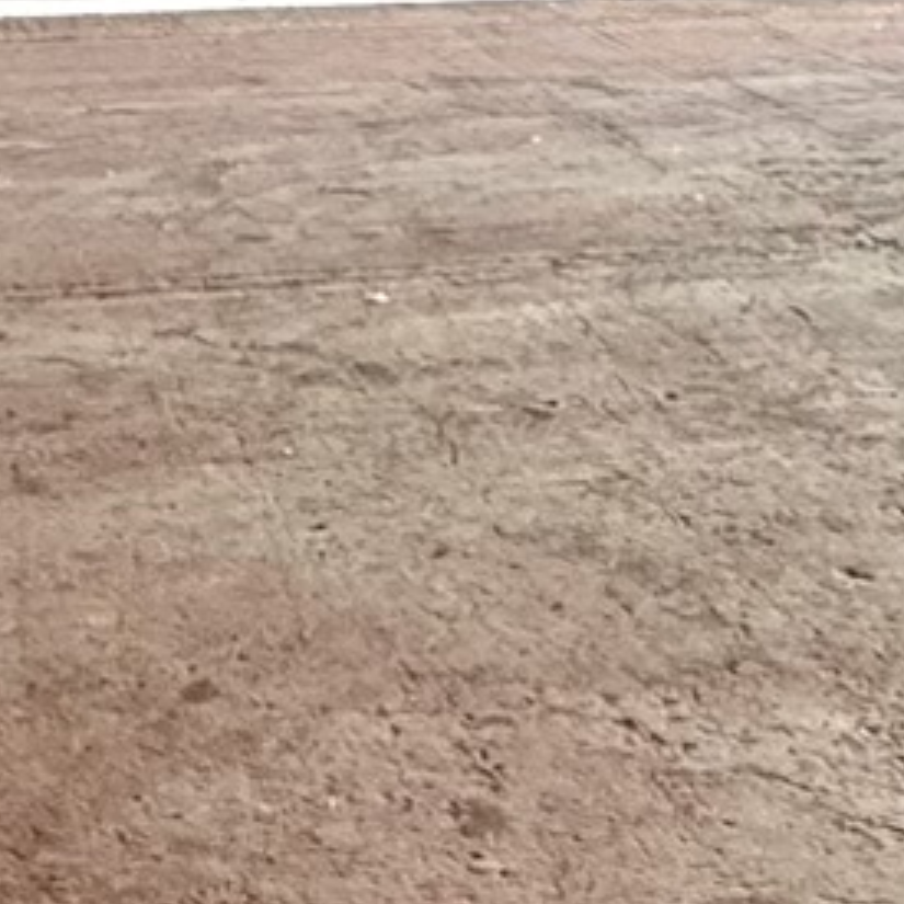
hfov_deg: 18.7
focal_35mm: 92
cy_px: -385
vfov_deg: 17.3
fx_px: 2718
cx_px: 210
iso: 250
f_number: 2.2
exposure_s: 1/100
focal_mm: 2.22
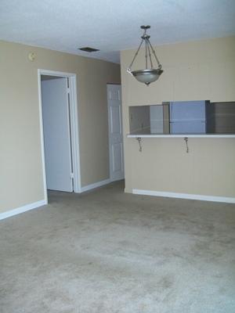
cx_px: 118
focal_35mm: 36
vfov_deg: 51.4
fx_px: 326
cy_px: 156
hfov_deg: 39.7
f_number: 2.7
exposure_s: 1/60
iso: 160
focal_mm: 6
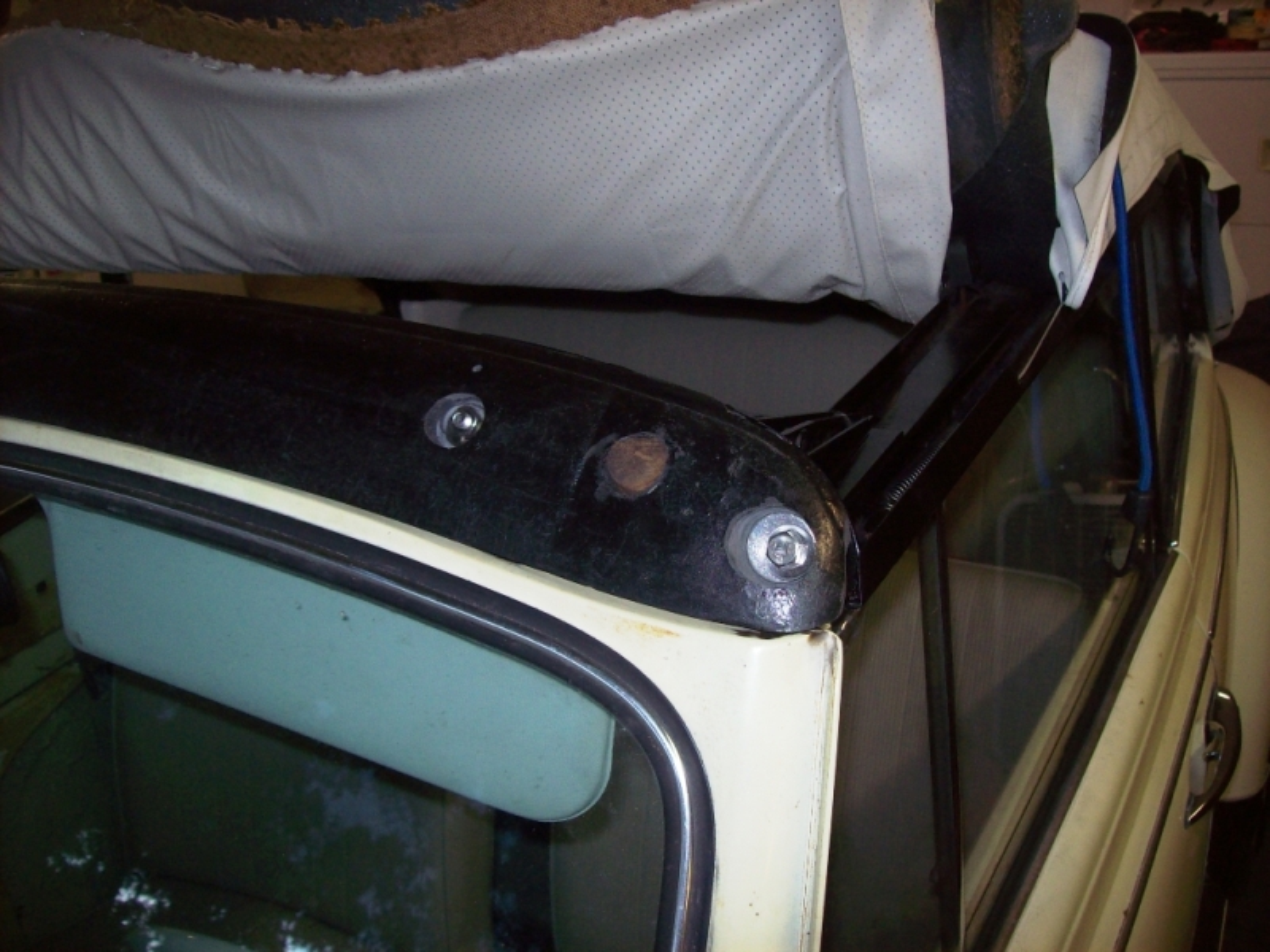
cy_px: 476
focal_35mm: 36
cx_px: 635
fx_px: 1321
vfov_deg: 39.7
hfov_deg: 51.4
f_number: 2.7
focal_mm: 6
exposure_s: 1/64
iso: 80
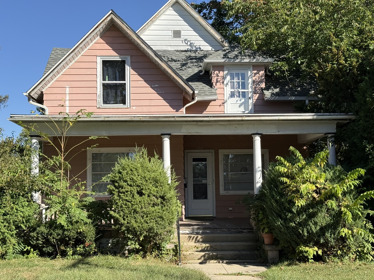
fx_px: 519
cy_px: 140
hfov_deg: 39.7
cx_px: 187
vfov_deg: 30.3
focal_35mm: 48
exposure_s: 1/3096
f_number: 1.78
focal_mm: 6.76
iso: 64
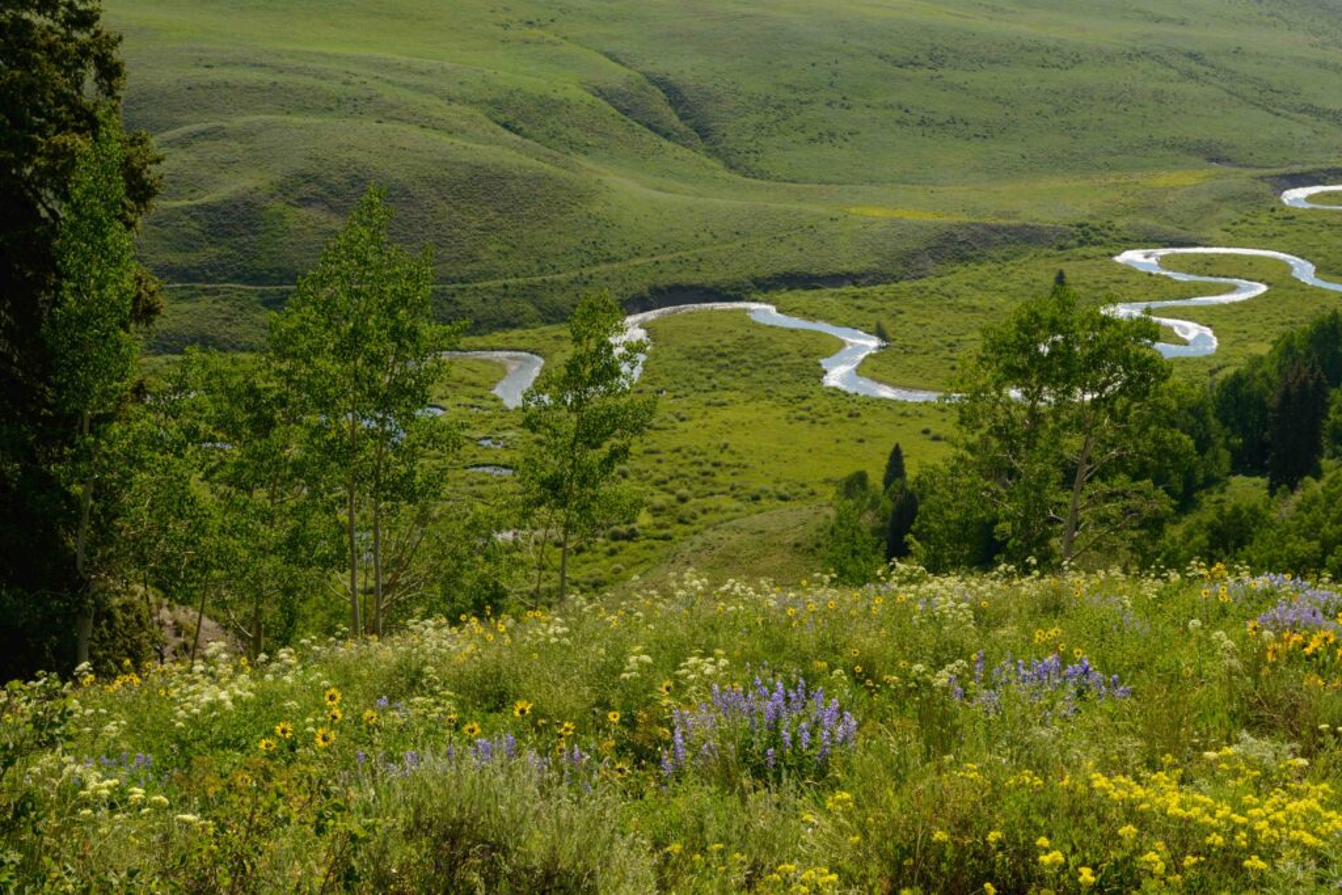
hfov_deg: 41.1
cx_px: 671
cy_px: 448
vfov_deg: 28.1
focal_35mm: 48
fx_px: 1789
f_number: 16
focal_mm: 48
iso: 100
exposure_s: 1/125
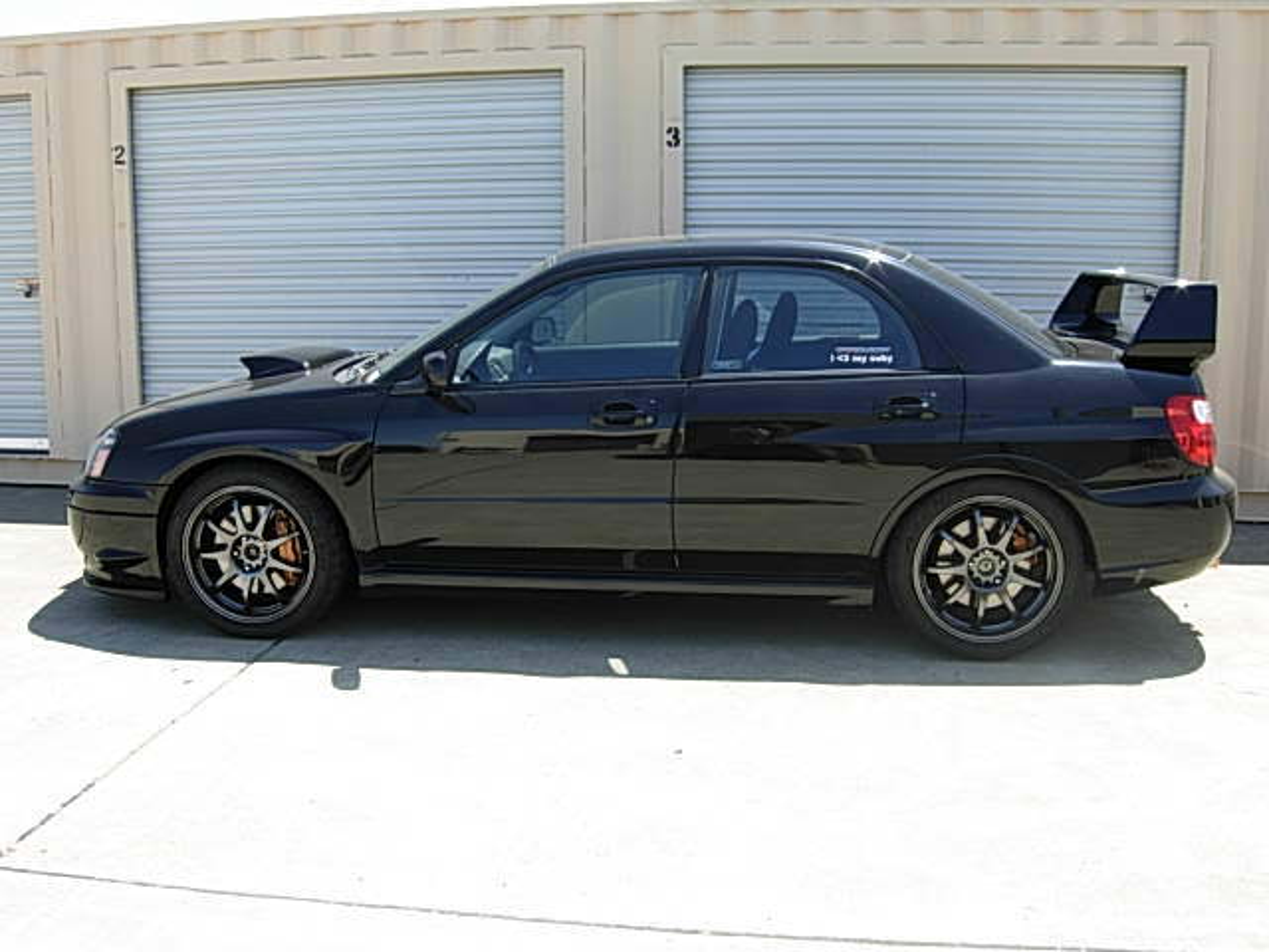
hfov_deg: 51.4
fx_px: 1320
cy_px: 476
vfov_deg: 39.7
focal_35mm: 36
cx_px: 634
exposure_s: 1/215
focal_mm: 7.5
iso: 50
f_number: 4.3
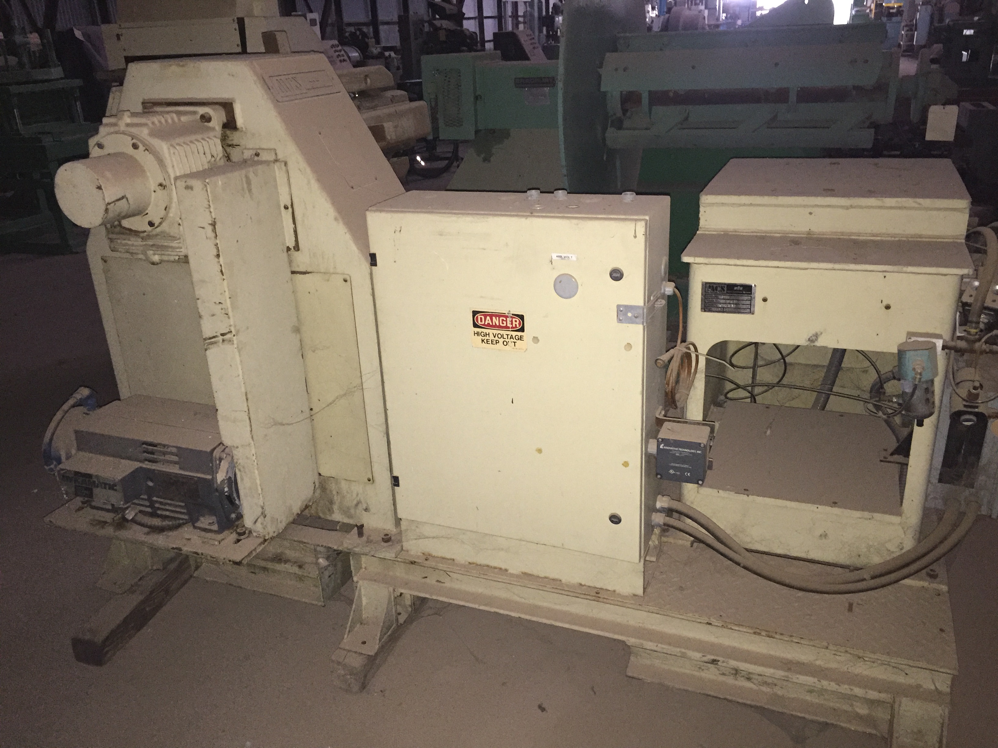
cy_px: 374
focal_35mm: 29
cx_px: 499
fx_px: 836
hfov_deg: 61.7
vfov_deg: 48.2
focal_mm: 4.15
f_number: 2.2
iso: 320
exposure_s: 1/16
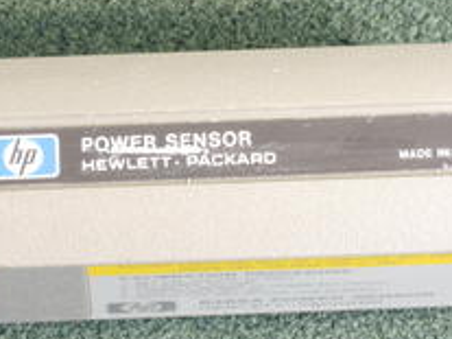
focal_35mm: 267
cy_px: 192
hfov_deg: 7.4
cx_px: 133
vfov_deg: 5.6
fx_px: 3484
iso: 400
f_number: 14
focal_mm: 69
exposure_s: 1.6
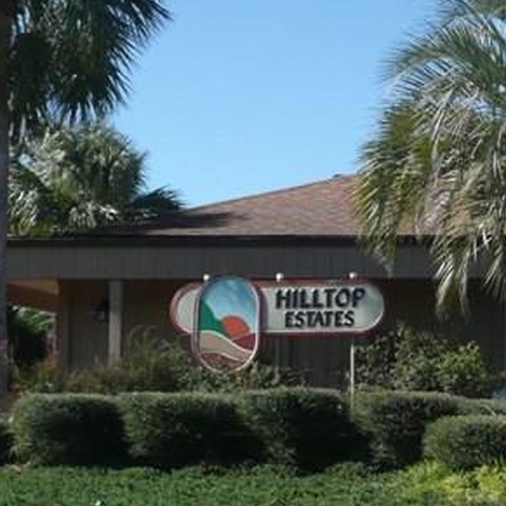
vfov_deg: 19.8
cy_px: 381
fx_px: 1439
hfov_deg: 19.4
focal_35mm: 87
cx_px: 508
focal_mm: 4.6
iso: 100
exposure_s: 1/640
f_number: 3.3
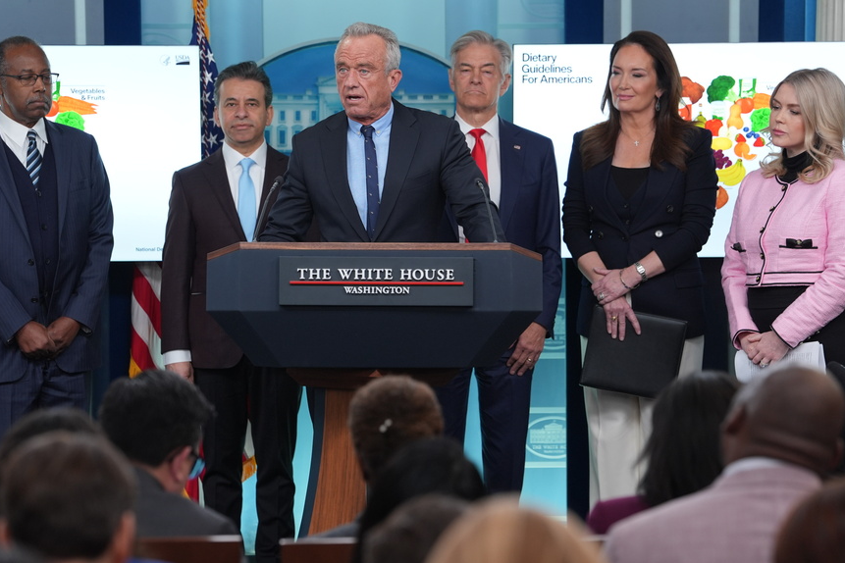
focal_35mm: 119
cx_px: 415
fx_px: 2793
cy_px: 311
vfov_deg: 11.5
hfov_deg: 17.2
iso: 640
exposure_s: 1/250
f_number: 2.8
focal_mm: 100
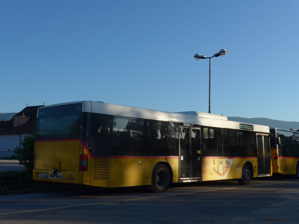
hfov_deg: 41.2
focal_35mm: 46
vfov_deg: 31.5
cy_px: 112
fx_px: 397
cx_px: 150
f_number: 3
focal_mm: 9.5
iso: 80
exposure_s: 1/1600
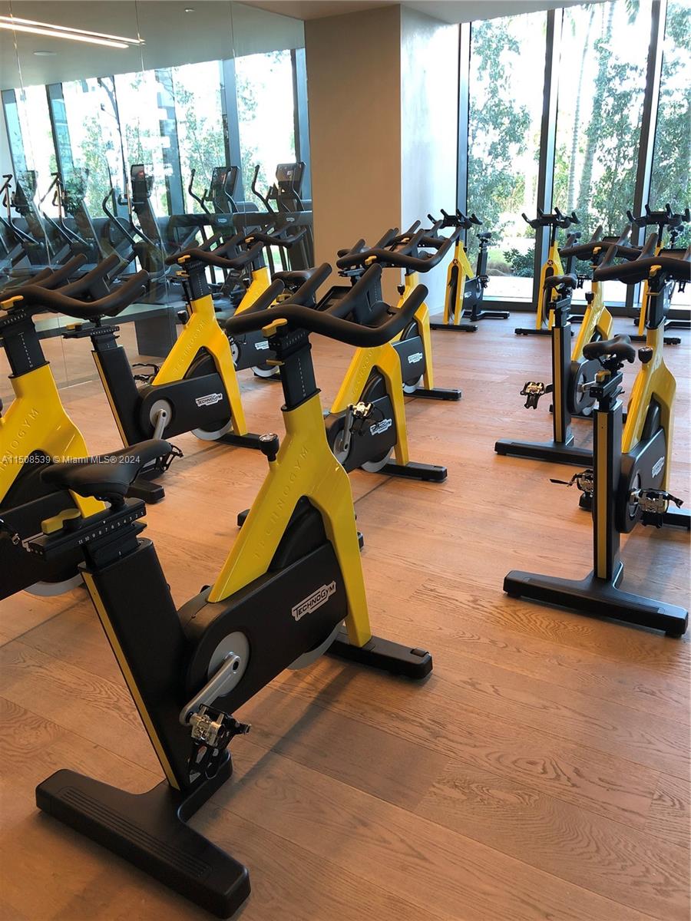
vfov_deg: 63.4
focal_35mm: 28
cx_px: 346
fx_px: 745
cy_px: 460
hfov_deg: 49.7
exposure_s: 1/30
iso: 32
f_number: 1.8
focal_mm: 4
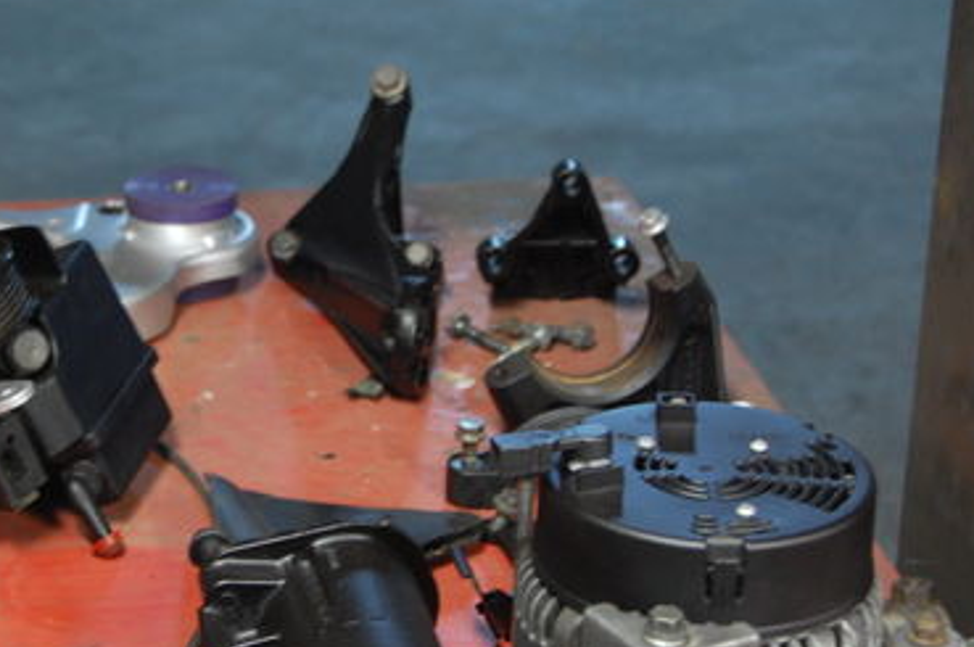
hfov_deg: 16.3
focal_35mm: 125
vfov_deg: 10.9
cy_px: 380
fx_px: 3377
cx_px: 179
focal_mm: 48
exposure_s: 1/8
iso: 800
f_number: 5.6
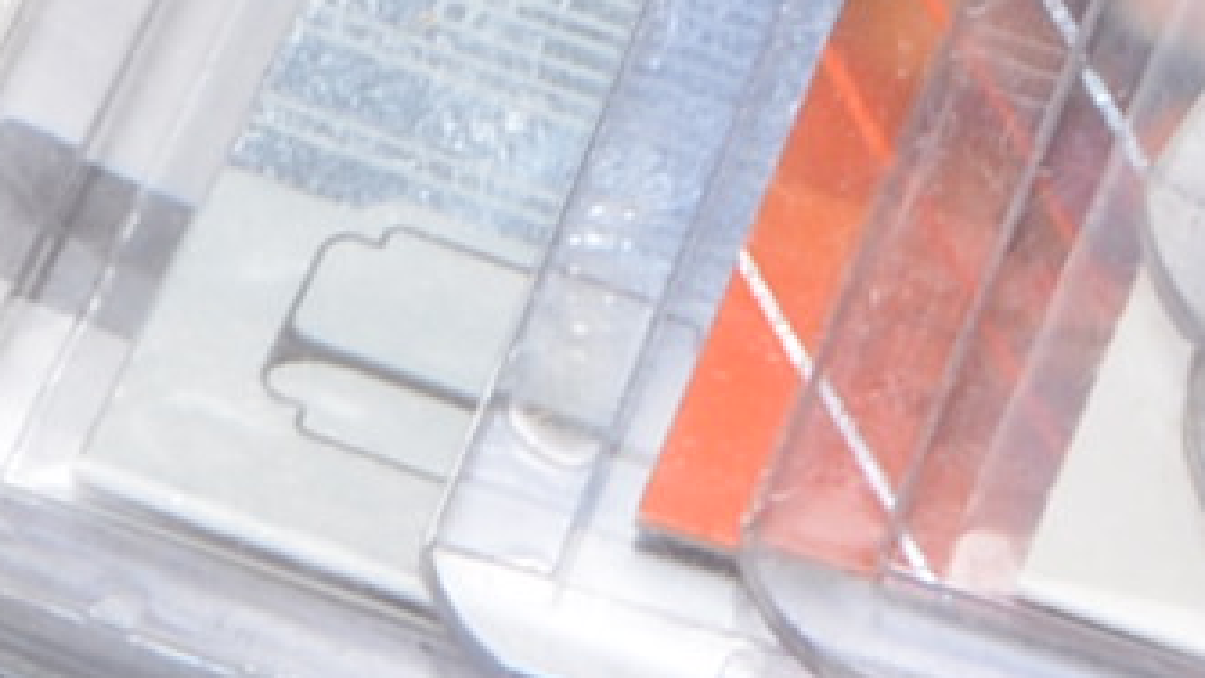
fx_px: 20320
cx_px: 3900
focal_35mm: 636
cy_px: -353
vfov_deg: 1.9
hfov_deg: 3.3
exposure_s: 1/160
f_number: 22
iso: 100
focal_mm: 55
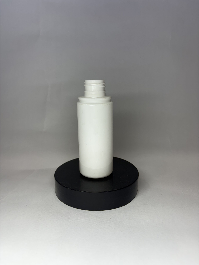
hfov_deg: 53.1
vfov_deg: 67.3
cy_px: 132
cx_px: 100
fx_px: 199
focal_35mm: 26
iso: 32
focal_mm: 5.96
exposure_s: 1/121
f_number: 1.6
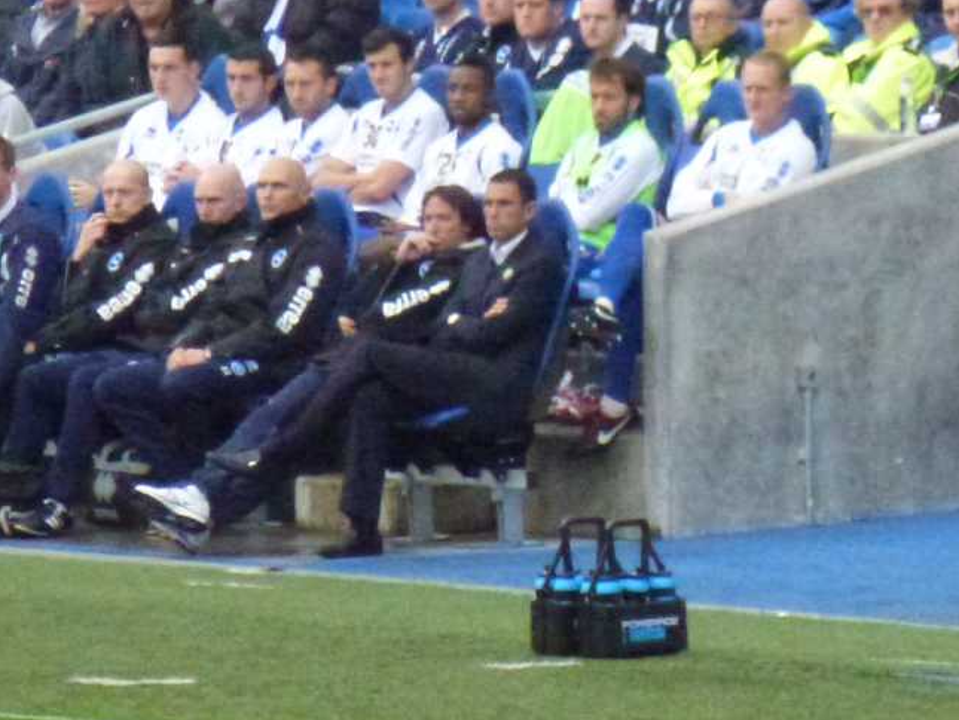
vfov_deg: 1.6
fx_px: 26379
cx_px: 734
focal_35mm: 952
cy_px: 196
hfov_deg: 2.1
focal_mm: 68.8
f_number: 5.9
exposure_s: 1/500
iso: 1600
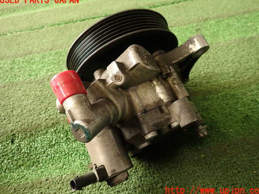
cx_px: 132
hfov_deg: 67.3
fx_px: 195
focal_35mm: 26
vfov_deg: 53.1
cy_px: 95
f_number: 2
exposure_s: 1/60
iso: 200
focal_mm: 4.5
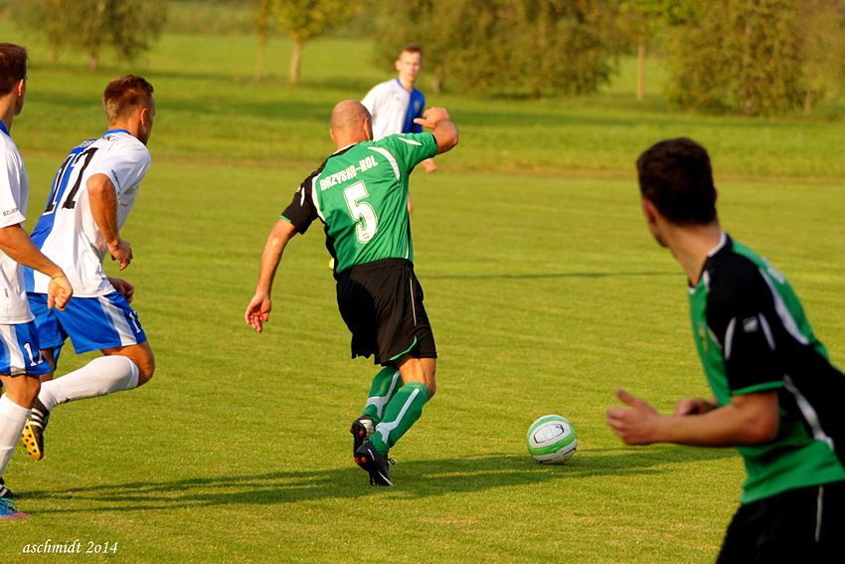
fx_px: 5634
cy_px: 282
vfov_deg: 5.7
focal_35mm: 240
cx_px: 422
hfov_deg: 8.6
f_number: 5.6
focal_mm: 160
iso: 250
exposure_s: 1/1000
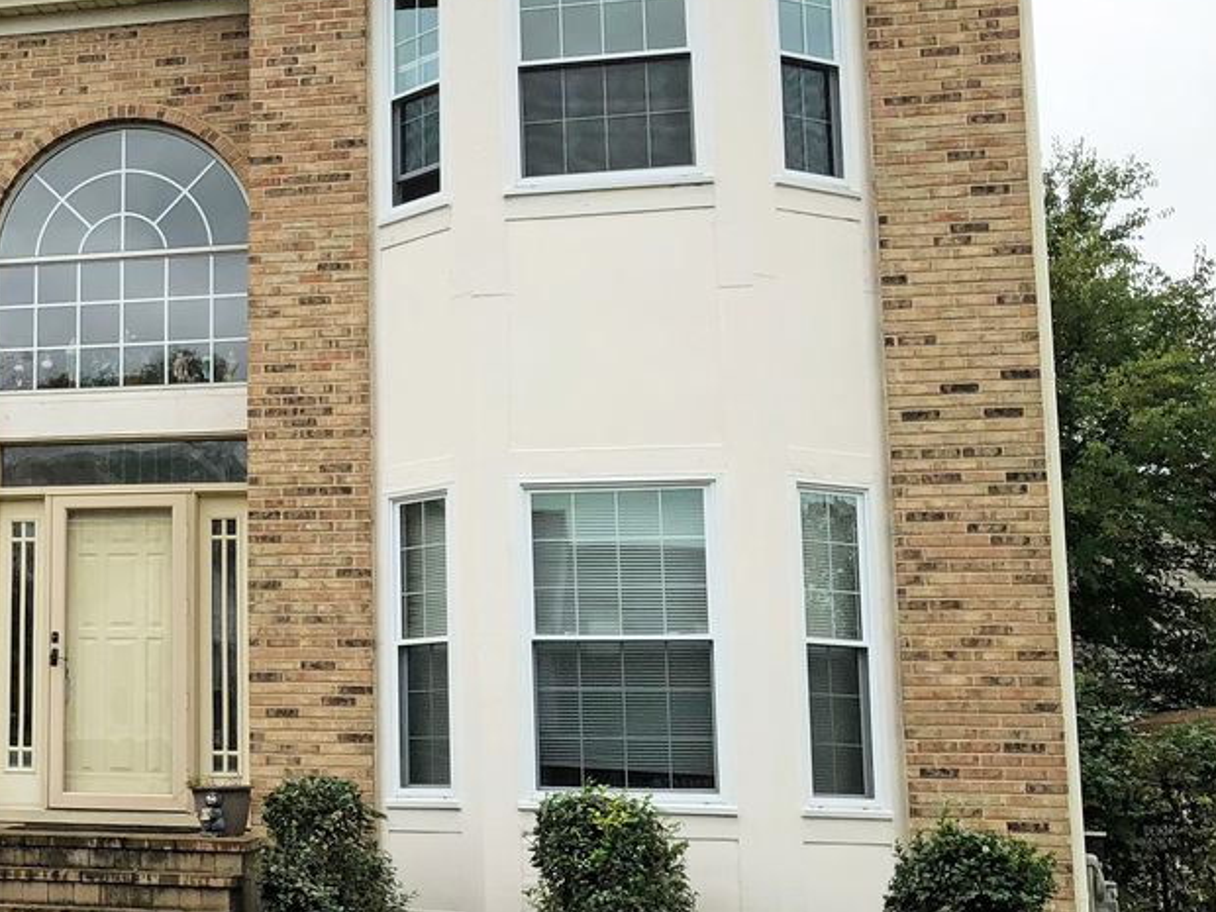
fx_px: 2283
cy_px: 433
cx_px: -78
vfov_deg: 22.6
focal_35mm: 65
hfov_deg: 27.6
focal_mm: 4
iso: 20
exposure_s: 1/298
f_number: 1.8
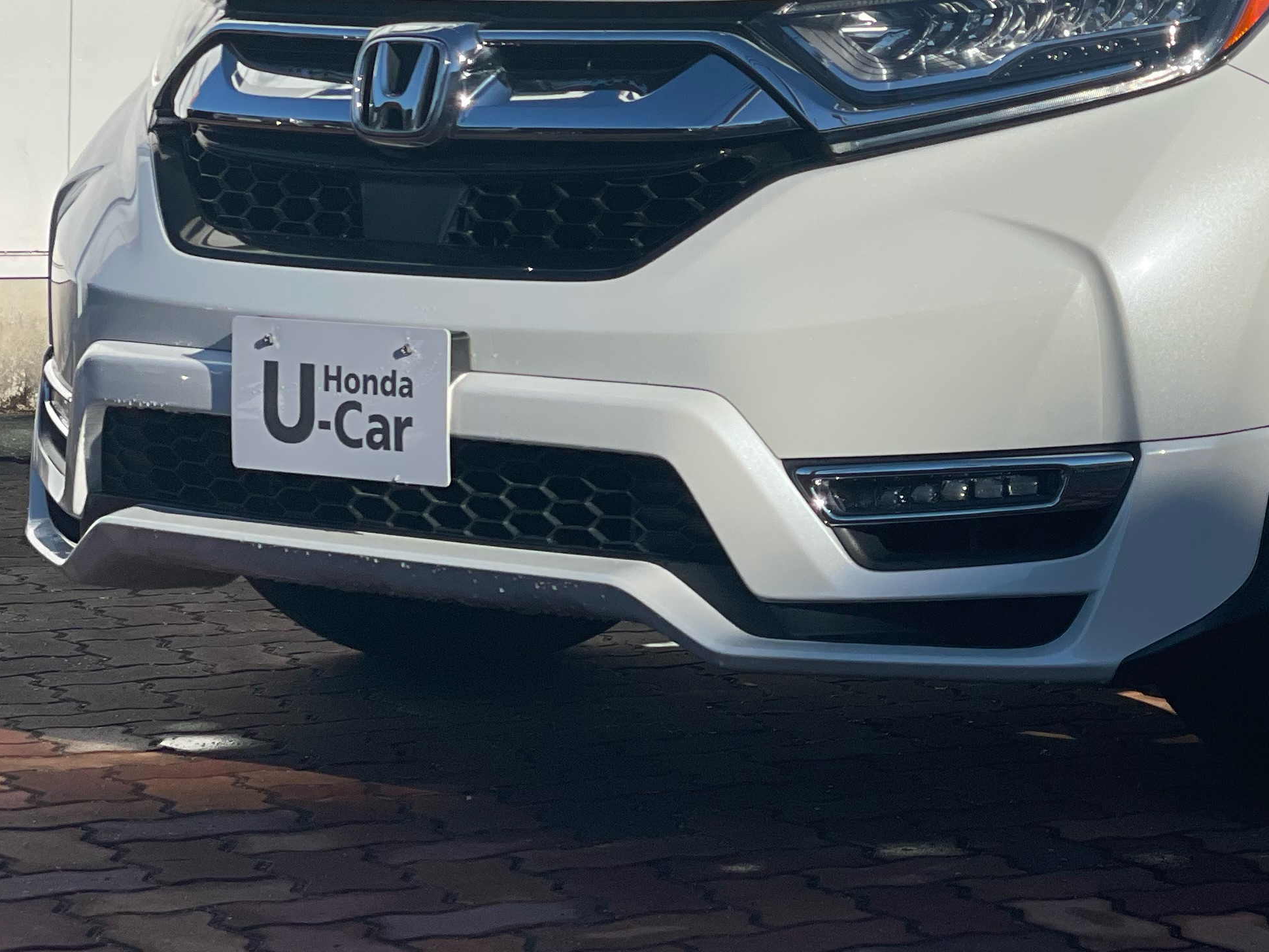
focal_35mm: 108
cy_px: 105
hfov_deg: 17.7
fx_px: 3959
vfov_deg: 13.6
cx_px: 1285
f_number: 2
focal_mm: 6
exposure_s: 1/3690
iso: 32
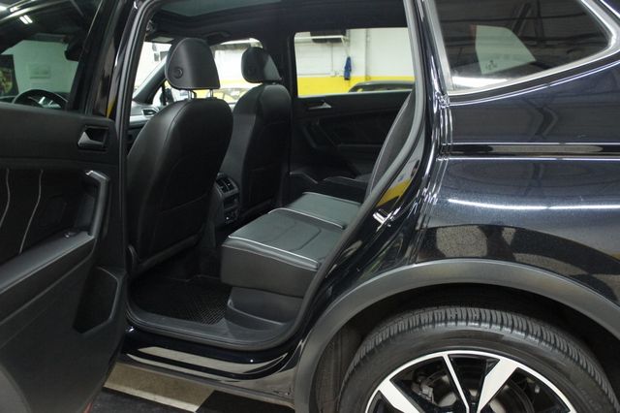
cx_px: 310
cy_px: 206
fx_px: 465
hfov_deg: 67.4
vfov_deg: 47.9
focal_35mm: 27
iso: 1600
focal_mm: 18
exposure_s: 1/30
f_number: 3.5
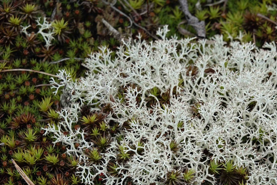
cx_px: 213
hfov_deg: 3.8
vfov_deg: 2.6
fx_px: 4147
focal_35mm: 539
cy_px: 134
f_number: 4
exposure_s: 1/250
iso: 125
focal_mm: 124.94
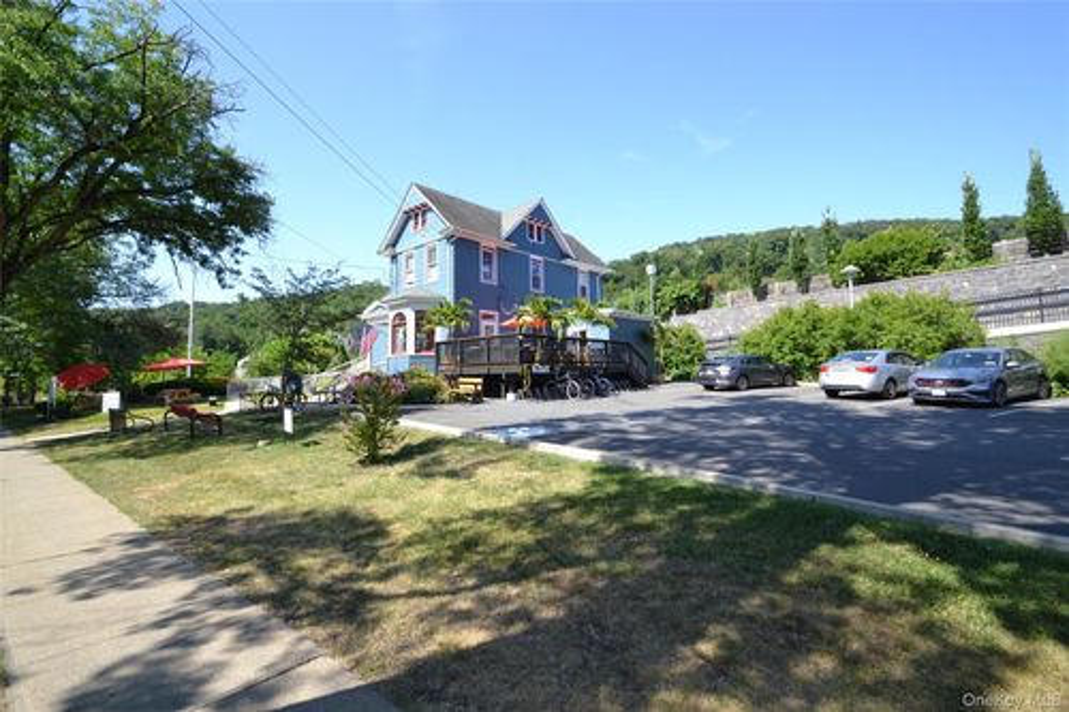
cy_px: 356
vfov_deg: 77.3
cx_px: 534
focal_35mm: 15
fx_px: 445
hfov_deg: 100.4
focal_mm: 10
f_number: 6.3
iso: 100
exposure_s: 1/160
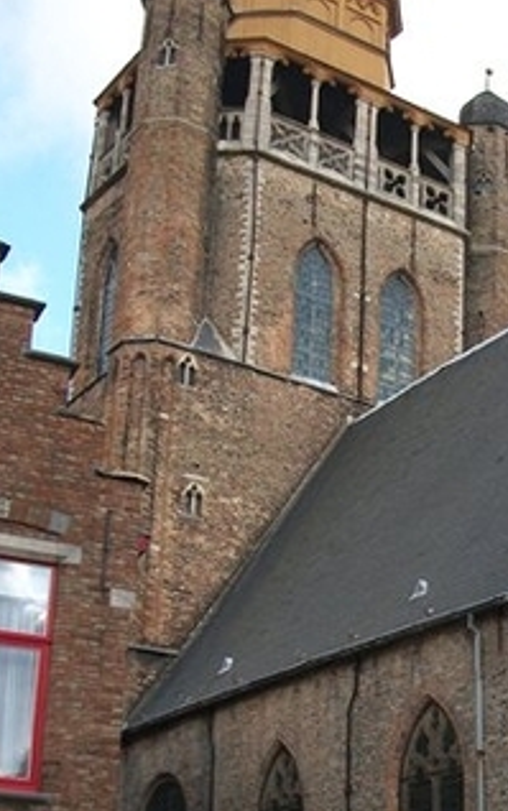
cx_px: 511
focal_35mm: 64
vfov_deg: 31.8
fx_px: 1416
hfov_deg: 19.7
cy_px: 518
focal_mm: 5.7
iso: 80
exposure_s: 1/400
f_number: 2.9
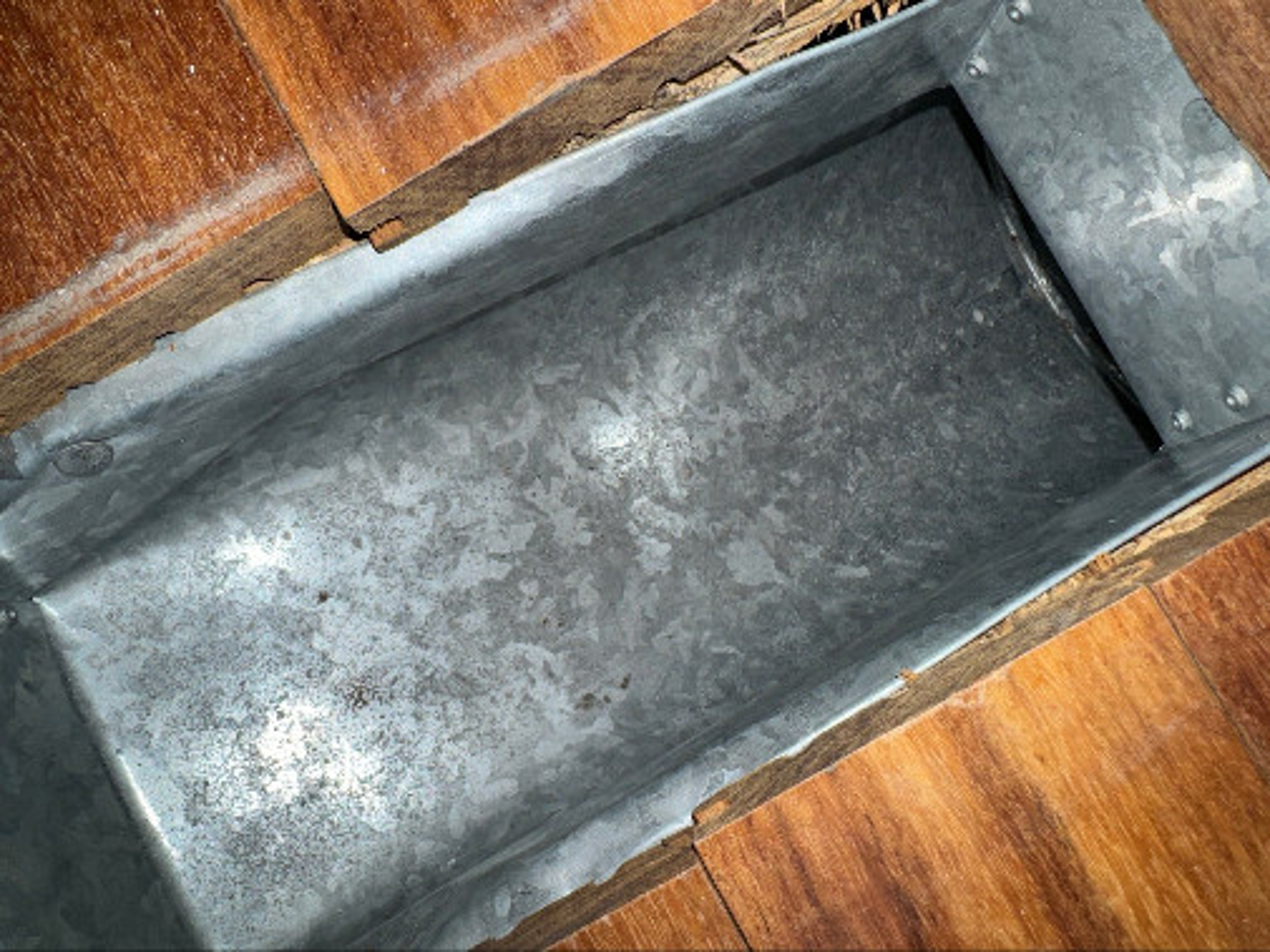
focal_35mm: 57
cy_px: 476
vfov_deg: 25.7
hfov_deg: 33.8
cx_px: 635
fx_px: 2092
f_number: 2.8
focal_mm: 6.6
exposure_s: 1/23
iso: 20
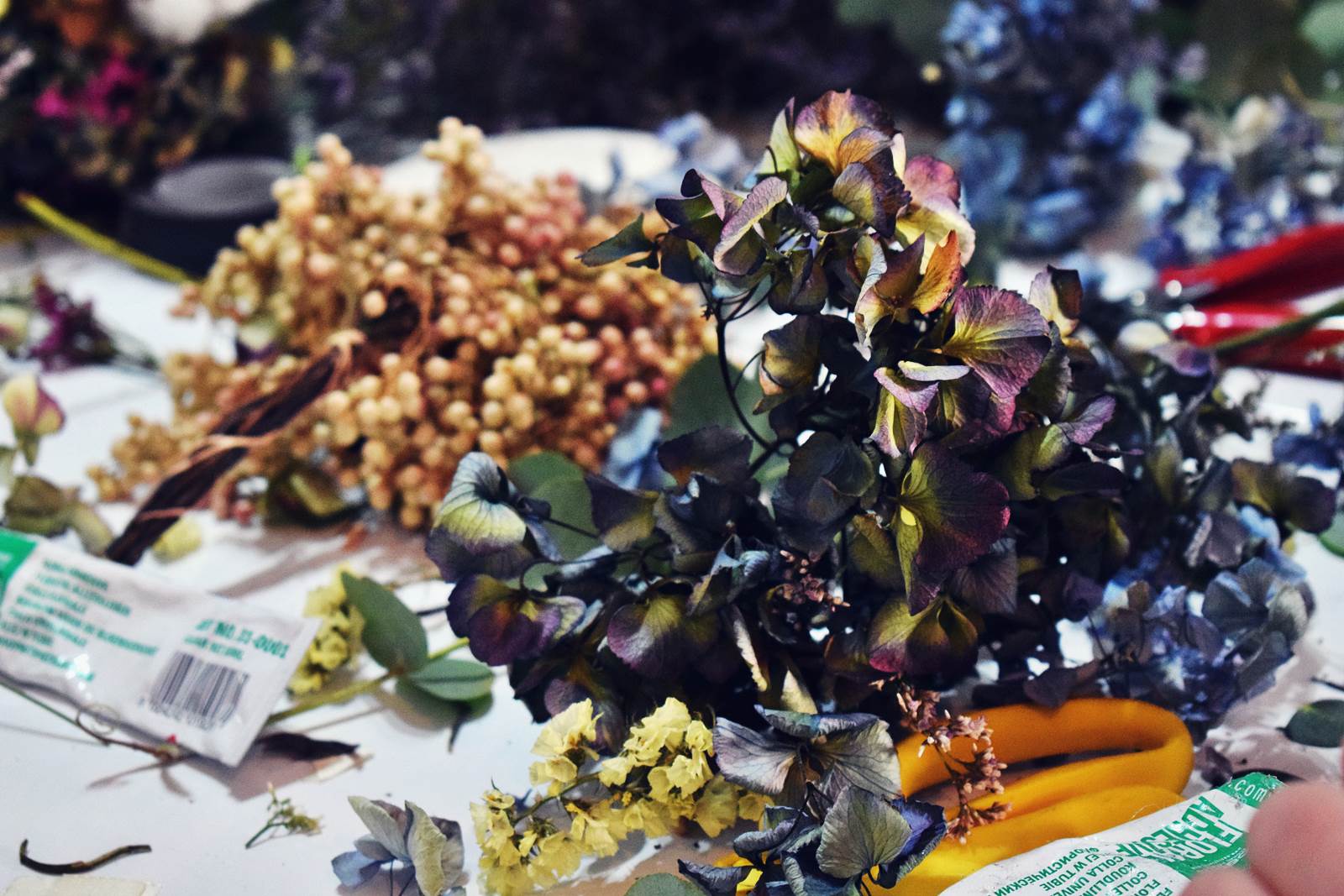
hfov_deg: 24.6
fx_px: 3080
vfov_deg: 16.6
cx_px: 672
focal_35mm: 82
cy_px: 448
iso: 2800
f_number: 5.6
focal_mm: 55
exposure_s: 1/60
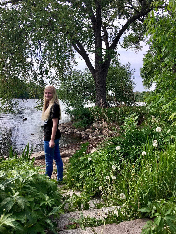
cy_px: 117
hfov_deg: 48.2
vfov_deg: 61.7
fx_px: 197
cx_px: 88
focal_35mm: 29
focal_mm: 4.15
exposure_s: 1/1012
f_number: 2.2
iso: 25
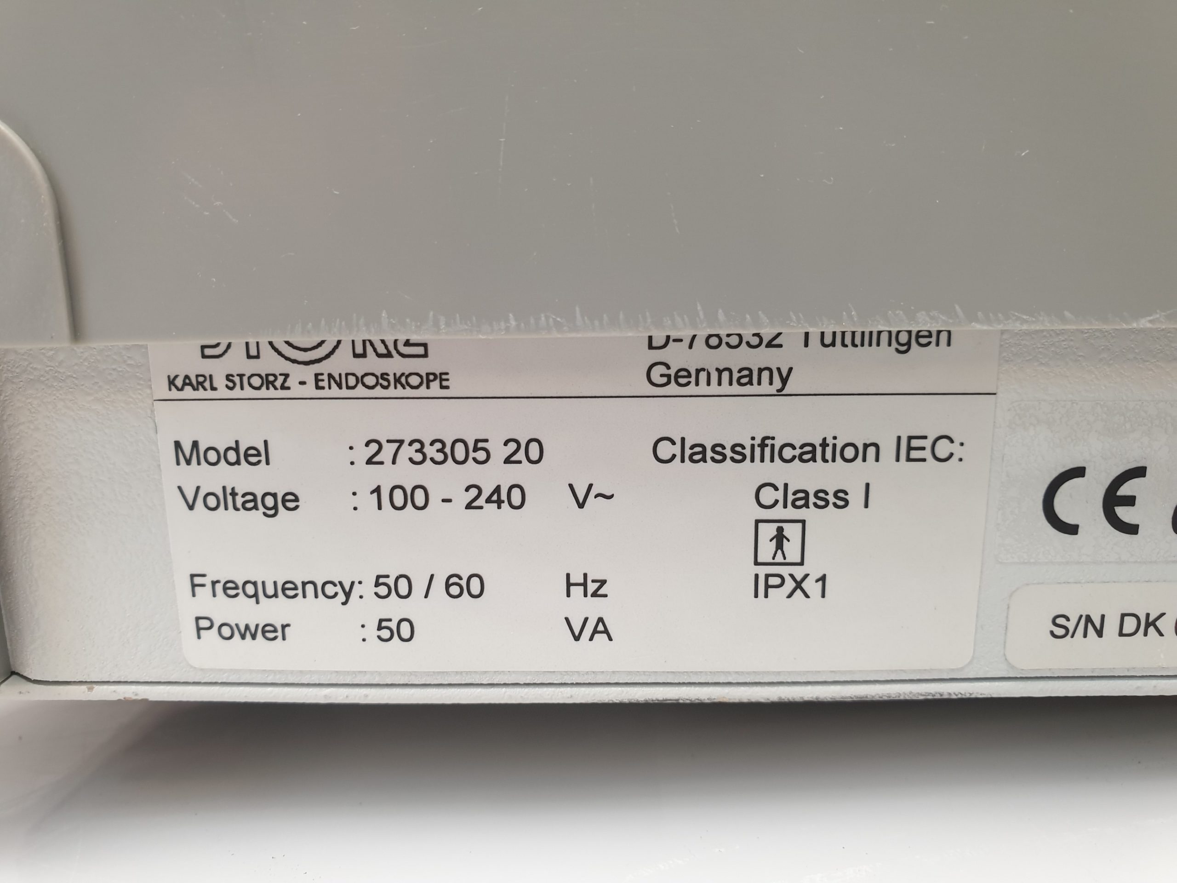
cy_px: 442
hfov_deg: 67.3
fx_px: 884
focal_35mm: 26
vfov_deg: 53.1
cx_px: 588
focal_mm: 4.3
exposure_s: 1/50
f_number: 2.4
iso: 160
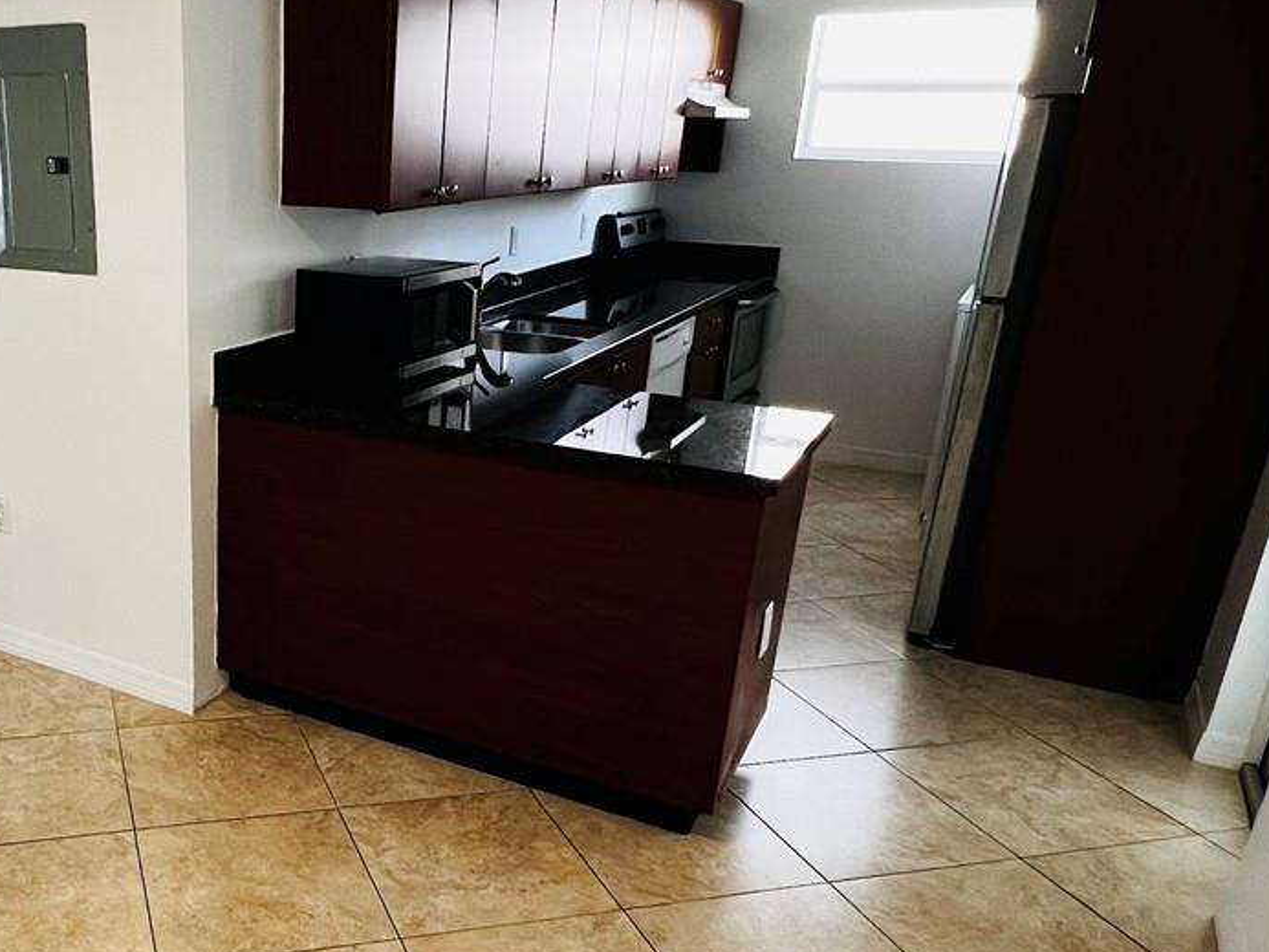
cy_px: 551
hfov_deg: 56.0
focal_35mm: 30
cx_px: 267
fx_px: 1100
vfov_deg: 46.6
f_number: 1.8
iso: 250
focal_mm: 1.57
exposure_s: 1/60
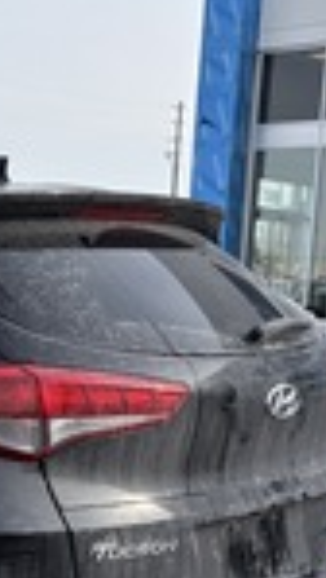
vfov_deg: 26.3
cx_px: -237
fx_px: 1227
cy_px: 398
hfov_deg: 13.7
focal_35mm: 80
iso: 50
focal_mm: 5.96
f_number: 1.6
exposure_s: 1/2398
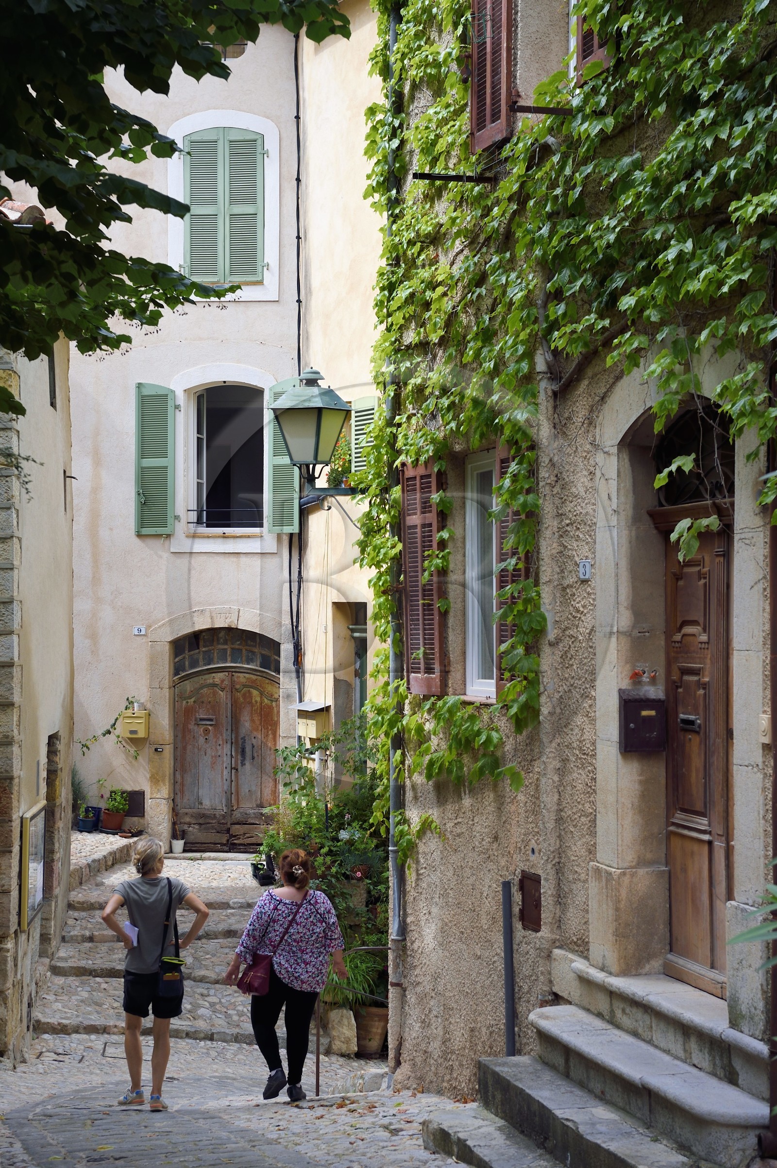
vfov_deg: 33.4
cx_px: 388
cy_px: 584
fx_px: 1945
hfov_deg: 22.6
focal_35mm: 60
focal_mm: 60
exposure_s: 1/500
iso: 400
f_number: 7.1
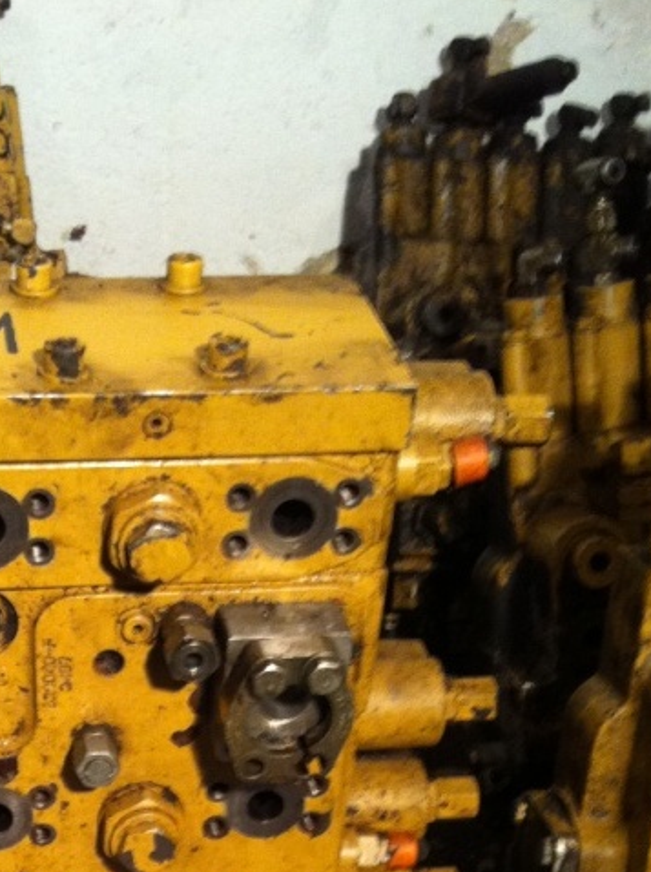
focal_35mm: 75
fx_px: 1886
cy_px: 899
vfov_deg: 24.7
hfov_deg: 19.3
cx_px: 74
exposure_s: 1/15
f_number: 2.8
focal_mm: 3.85
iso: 250
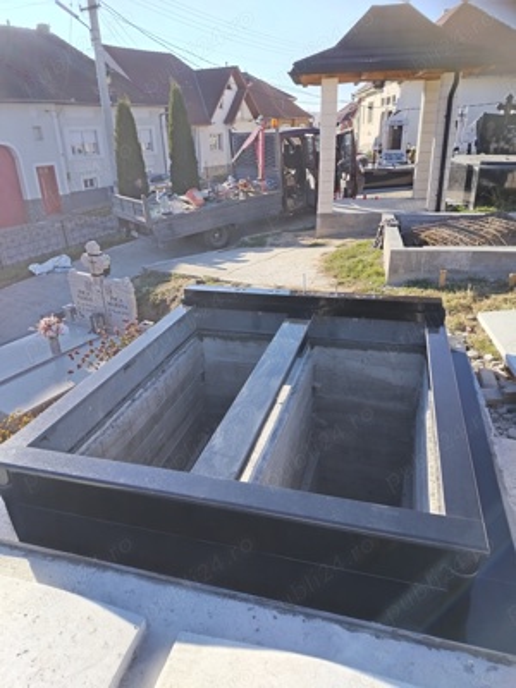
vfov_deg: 71.6
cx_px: 258
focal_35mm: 24
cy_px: 344
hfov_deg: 56.8
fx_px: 477
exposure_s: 1/900
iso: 452
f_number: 1.75
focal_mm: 5.25
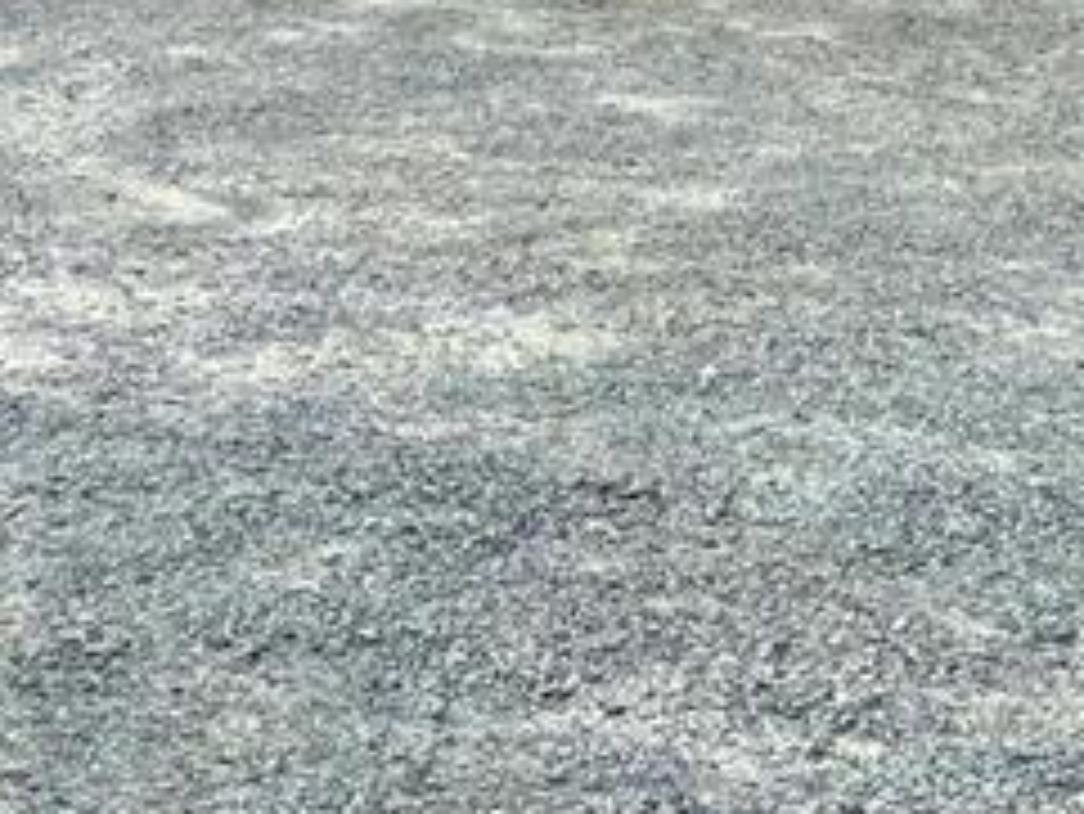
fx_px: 3196
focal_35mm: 102
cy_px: -418
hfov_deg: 19.3
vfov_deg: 13.6
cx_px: 544
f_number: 1.78
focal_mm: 6.76
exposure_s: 1/7353
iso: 80
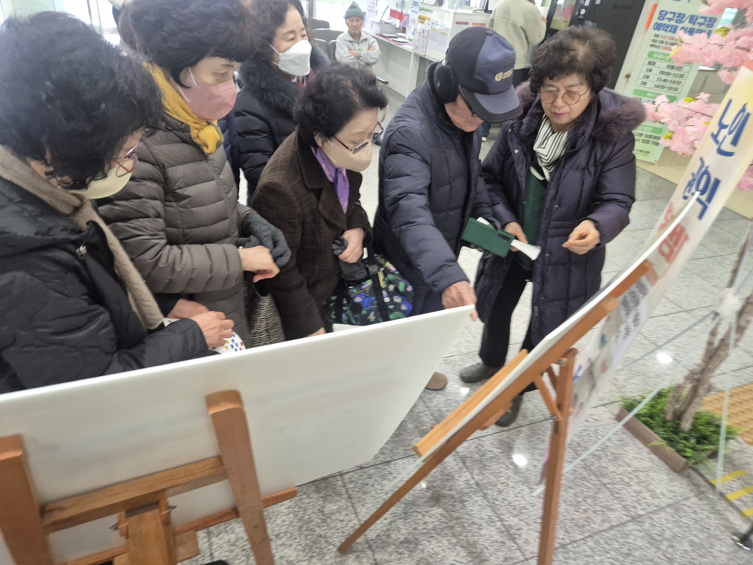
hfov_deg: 73.9
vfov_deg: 58.9
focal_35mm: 23
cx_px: 376
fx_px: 500
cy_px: 282
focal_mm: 5.4
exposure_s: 1/120
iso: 400
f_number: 1.8
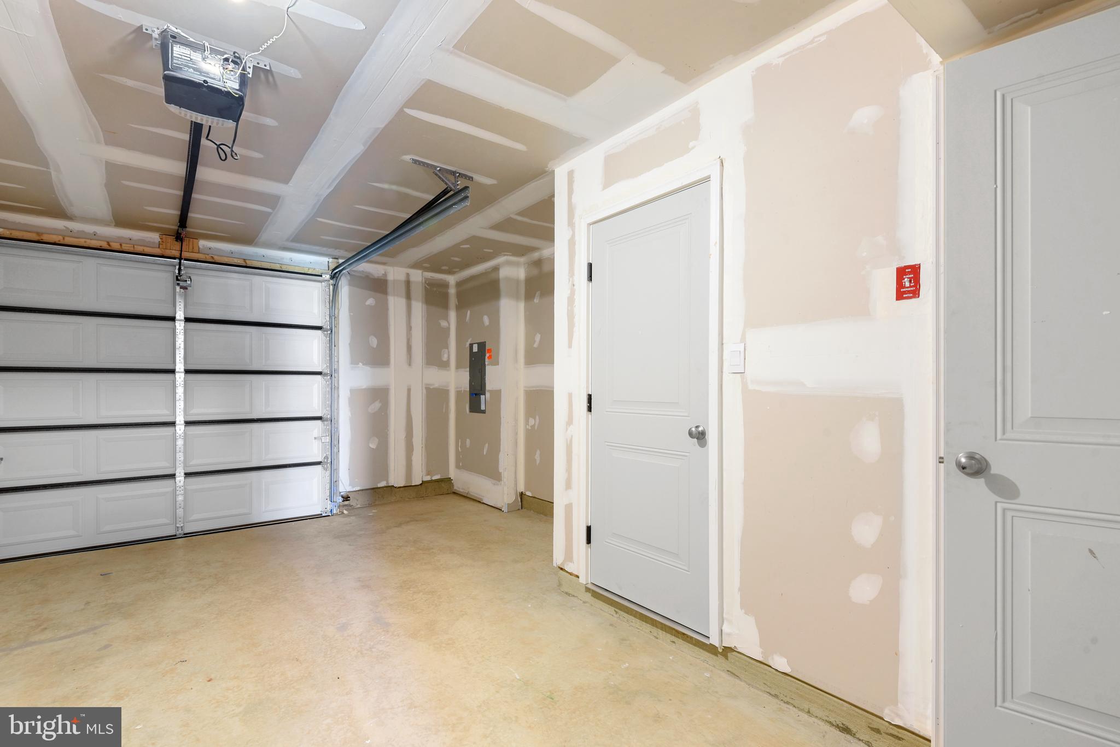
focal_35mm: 16
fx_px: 498
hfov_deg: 96.7
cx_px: 560
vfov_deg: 73.8
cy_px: 374
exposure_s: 2.5
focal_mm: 16
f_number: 9
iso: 400
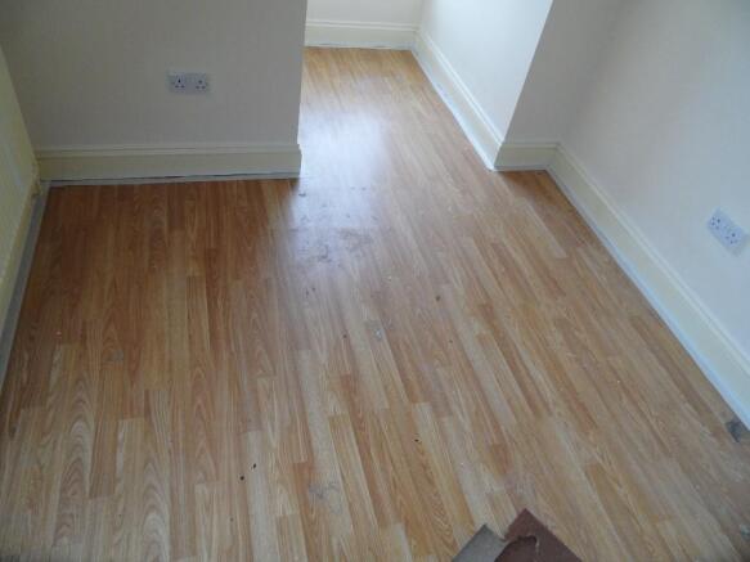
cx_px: 375
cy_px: 281
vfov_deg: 56.8
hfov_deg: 71.6
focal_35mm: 24
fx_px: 520
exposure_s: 1/90
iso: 100
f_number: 3.2
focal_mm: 3.9
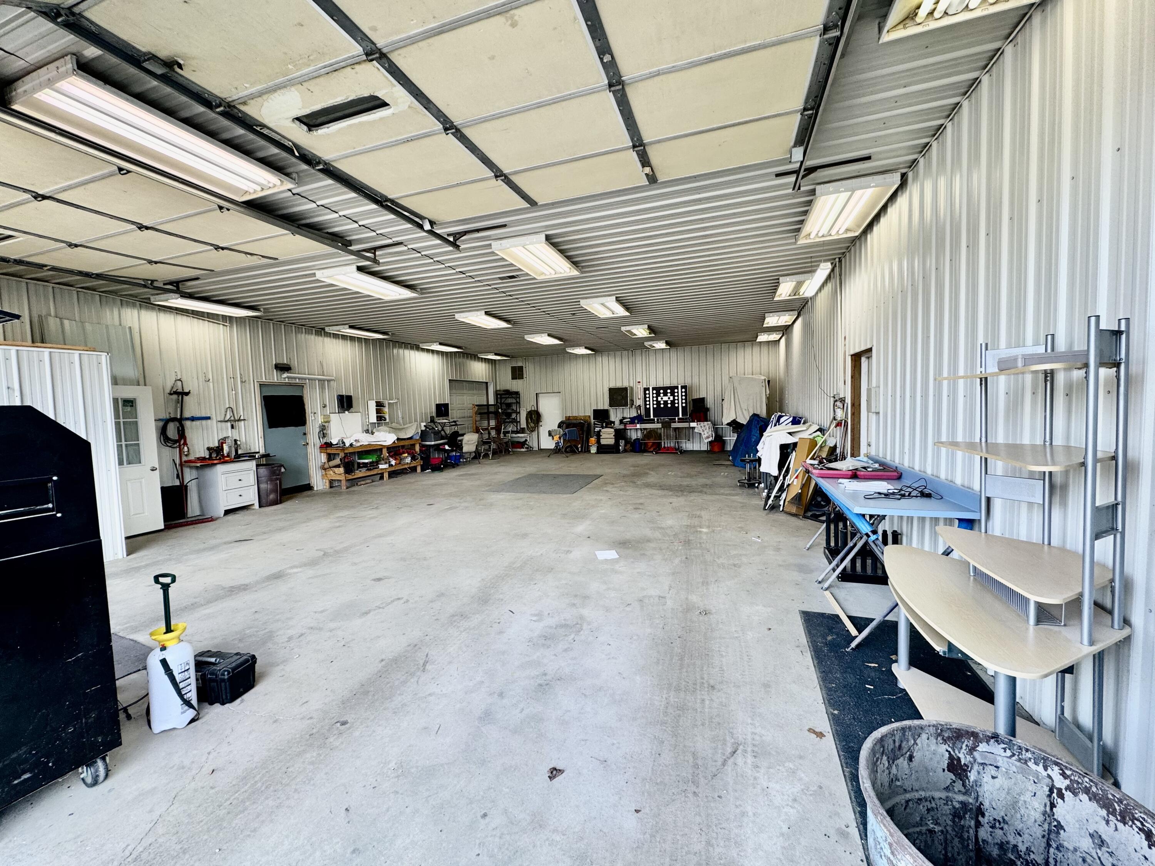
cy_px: 433
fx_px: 467
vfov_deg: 85.7
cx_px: 578
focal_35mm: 14
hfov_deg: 102.1
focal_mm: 2.22
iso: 80
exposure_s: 1/120
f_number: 2.2
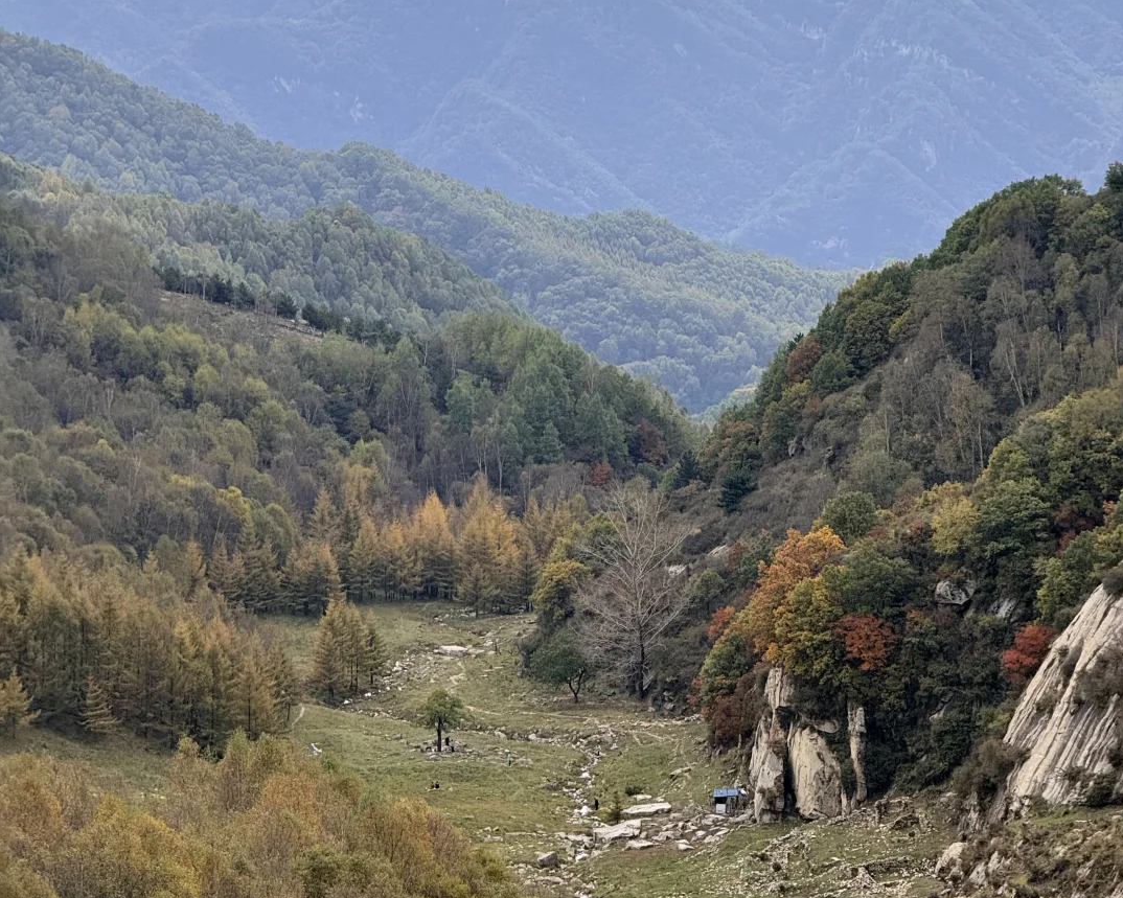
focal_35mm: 157
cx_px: 564
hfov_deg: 12.3
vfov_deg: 9.8
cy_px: 266
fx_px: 5218
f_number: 2.8
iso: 50
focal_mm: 15.66
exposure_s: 1/1206
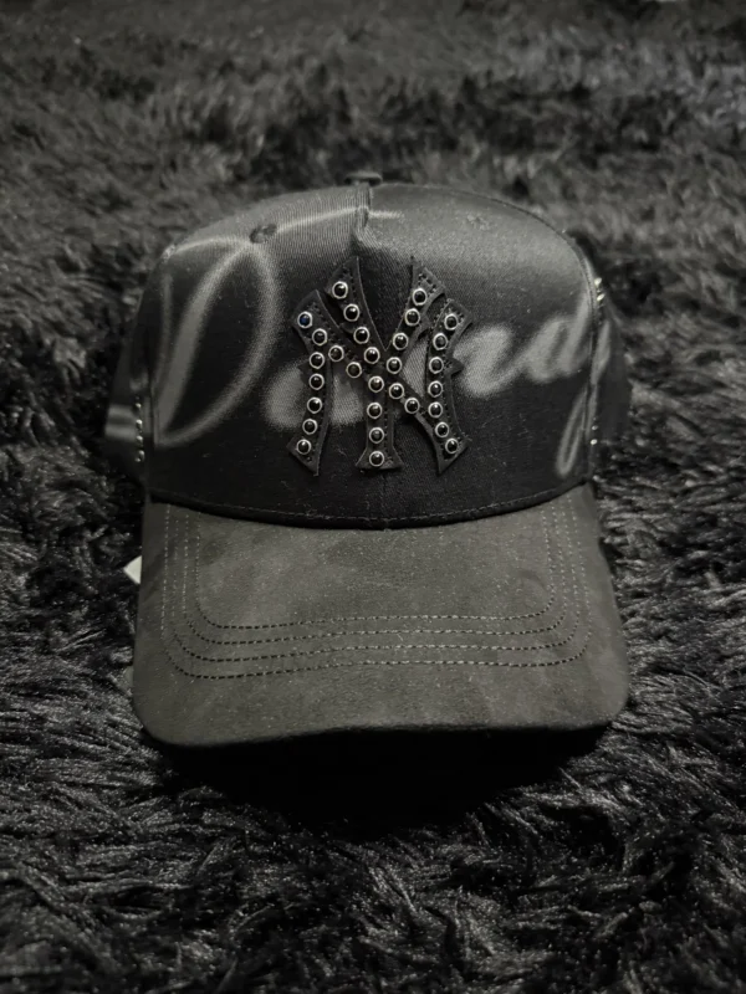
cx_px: 373
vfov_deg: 71.6
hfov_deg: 56.8
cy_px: 497
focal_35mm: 24
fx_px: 690
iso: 1600
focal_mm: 6.76
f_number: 1.78
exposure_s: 1/20
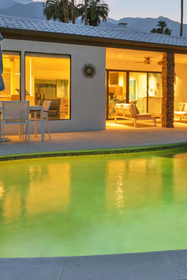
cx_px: 163
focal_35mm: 44
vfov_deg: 44.2
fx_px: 343
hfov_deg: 29.4
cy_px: 109
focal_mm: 18
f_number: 9
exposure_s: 1.3
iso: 250
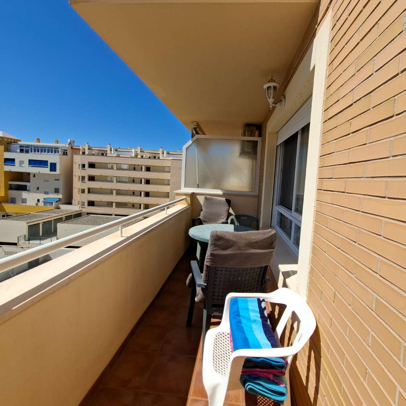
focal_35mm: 16
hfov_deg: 87.3
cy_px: 194
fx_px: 212
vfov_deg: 87.4
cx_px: 217
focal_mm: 1.74
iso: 40
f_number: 2.2
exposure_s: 1/1634
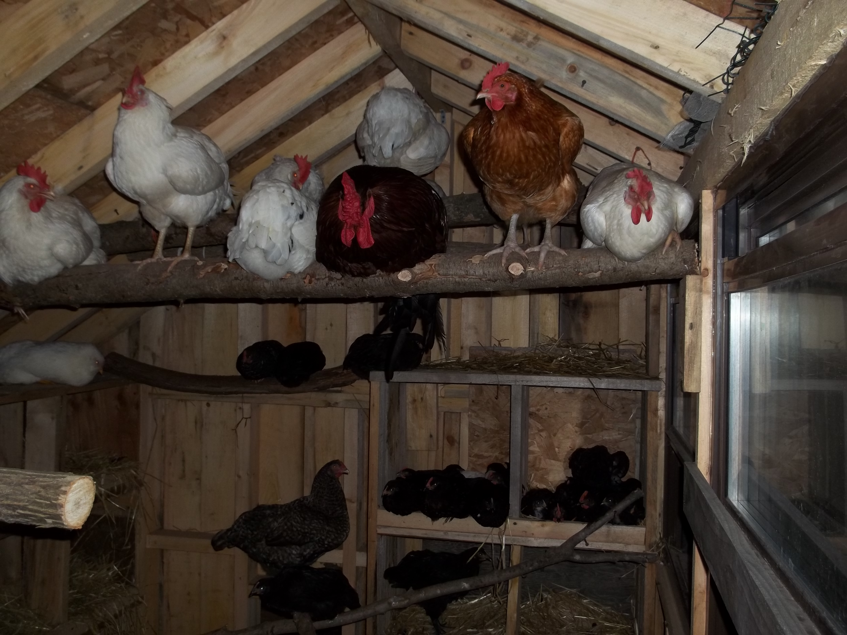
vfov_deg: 42.9
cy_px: 318
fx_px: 807
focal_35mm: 33
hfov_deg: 55.4
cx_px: 424
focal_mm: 5.9
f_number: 3.3
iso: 64
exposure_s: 1/30
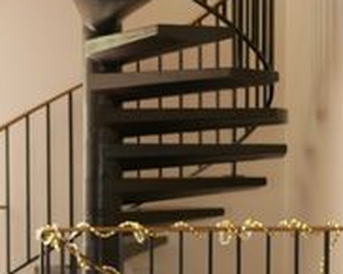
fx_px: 1307
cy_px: 228
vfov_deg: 11.9
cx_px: 90
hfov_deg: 14.9
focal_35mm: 129
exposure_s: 1/60
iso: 400
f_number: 2.5
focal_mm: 20
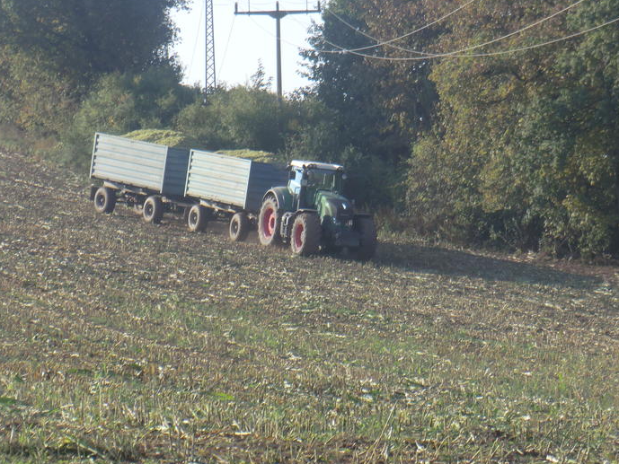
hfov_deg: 8.6
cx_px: 293
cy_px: 198
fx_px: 4131
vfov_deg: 6.4
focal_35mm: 231
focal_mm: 35.7
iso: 64
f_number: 5.2
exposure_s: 1/200
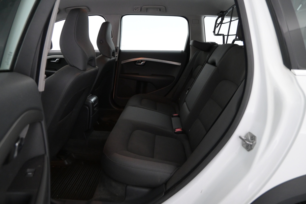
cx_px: 153
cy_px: 102
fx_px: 204
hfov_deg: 73.7
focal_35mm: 24
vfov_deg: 53.1
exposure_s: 1/60
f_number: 4
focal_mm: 16
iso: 2500
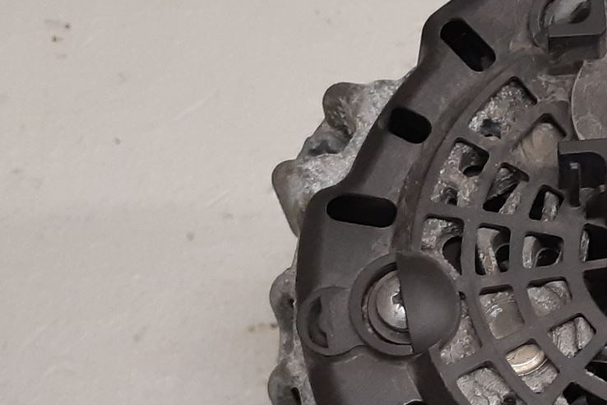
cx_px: 599
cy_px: 365
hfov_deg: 25.7
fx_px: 1264
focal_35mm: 75
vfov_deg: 17.9
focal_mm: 3.93
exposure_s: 1/50
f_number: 1.7
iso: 160
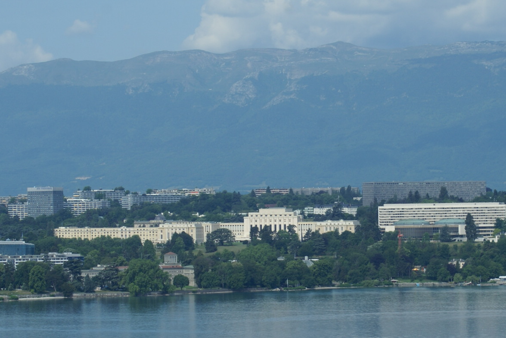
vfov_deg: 7.5
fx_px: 2583
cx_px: 289
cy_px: 208
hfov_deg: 11.2
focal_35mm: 184
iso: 100
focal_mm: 75
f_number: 13
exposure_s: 1/200
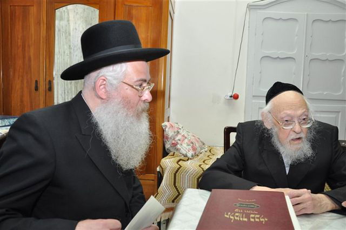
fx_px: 302
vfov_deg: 41.6
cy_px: 115
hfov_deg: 59.6
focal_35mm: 32
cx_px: 173
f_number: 5
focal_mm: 21
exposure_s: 1/60
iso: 640
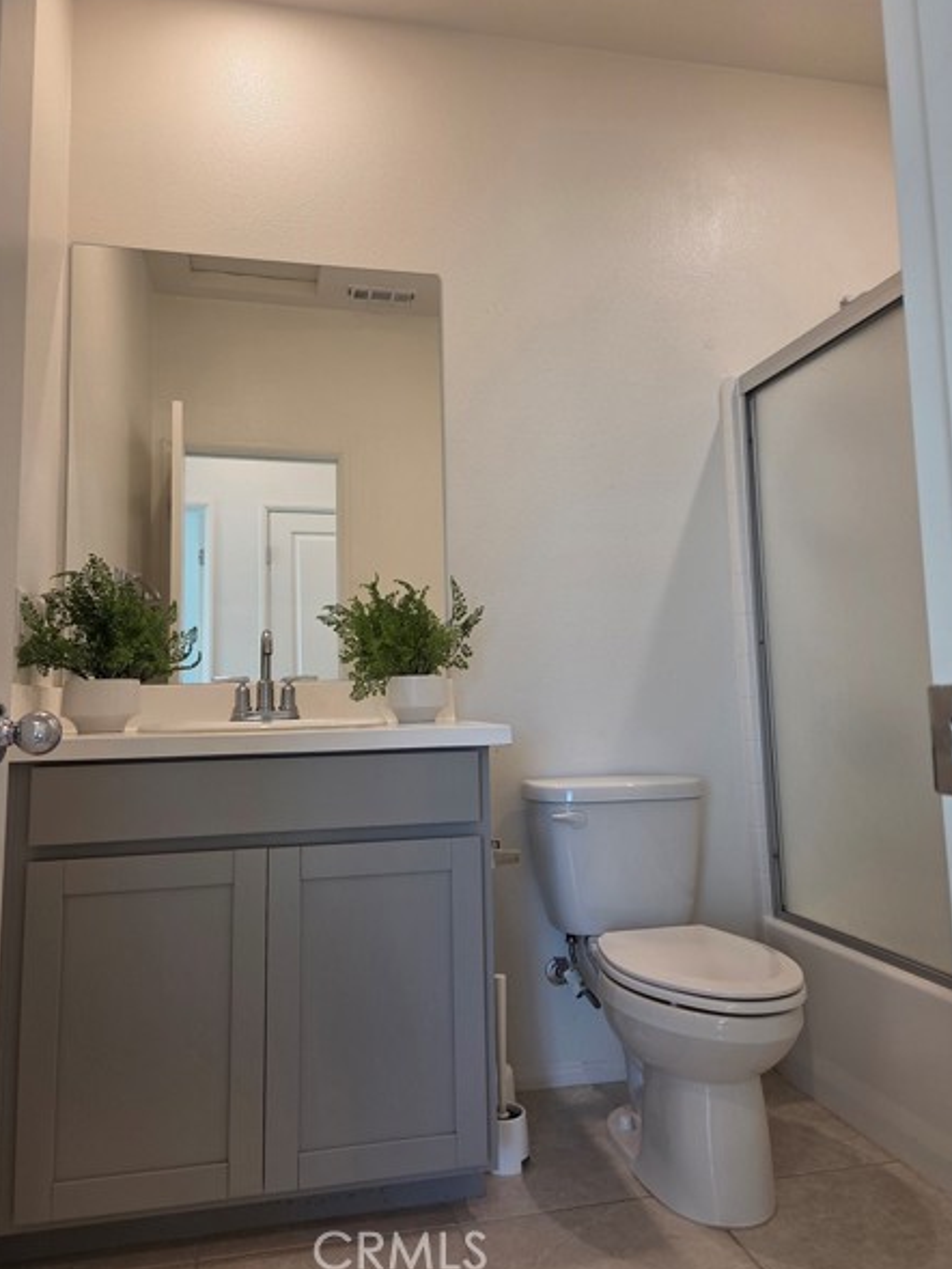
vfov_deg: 69.3
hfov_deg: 54.9
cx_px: 470
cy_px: 592
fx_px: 916
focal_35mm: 25
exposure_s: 1/120
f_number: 1.8
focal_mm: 5.4
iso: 100
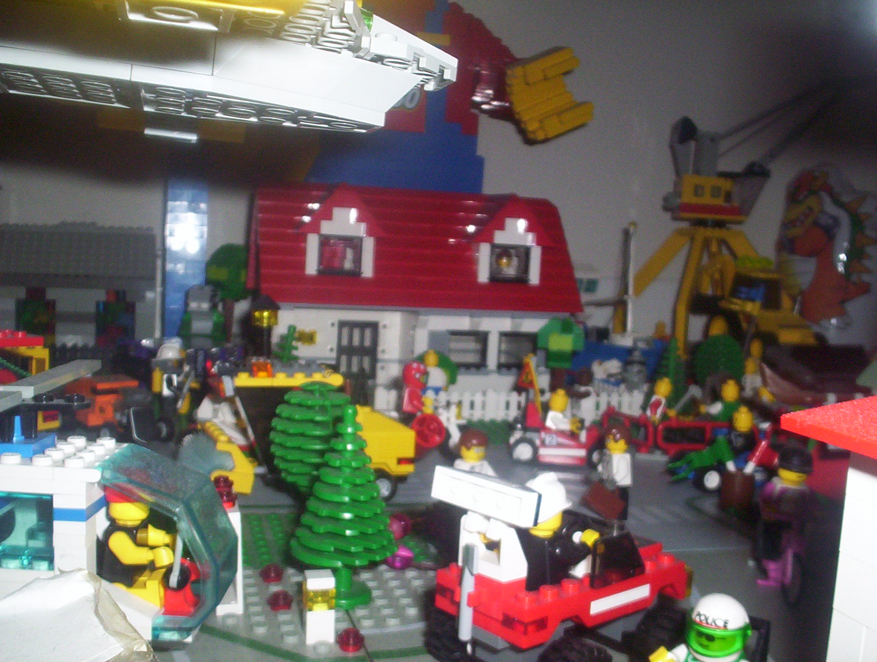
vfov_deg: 37.9
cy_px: 331
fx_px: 965
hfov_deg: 48.9
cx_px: 438
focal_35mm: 38
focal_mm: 4.99
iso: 140
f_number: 4.5
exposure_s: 1/60
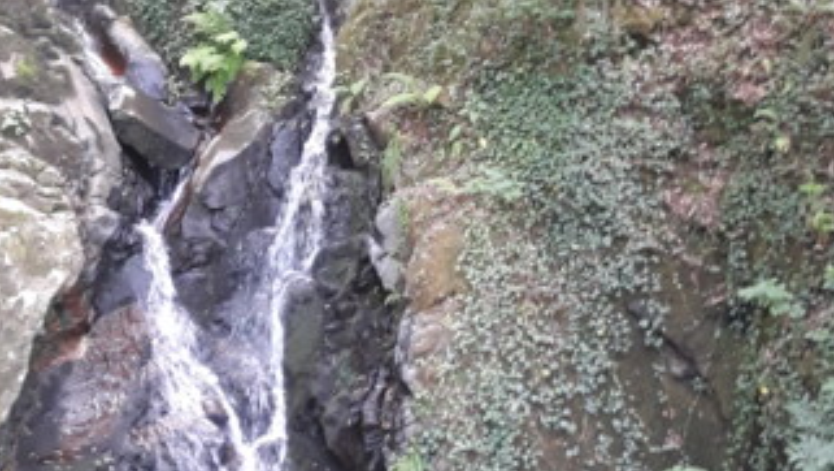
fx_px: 1460
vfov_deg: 18.2
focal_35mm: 66
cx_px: 304
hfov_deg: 31.7
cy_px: 122
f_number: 1.7
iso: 200
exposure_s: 1/33
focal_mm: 3.71
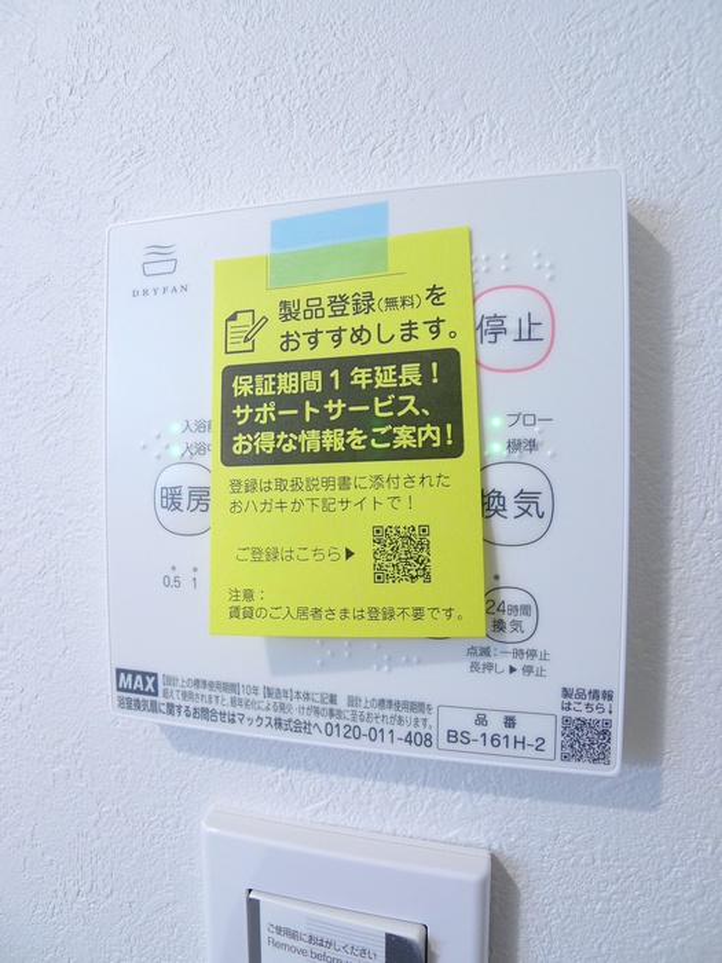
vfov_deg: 71.6
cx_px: 361
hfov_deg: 56.8
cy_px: 482
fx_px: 667
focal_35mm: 24
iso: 400
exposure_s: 1/40
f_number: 2
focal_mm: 5.1
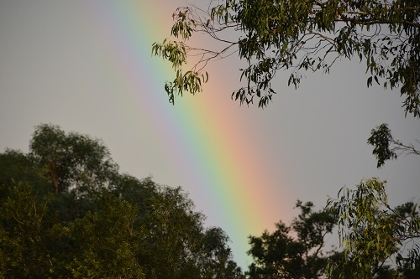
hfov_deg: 8.1
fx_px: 2974
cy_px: 140
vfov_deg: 5.4
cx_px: 210
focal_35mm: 255
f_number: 5.6
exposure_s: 1/1000
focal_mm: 170
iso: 640
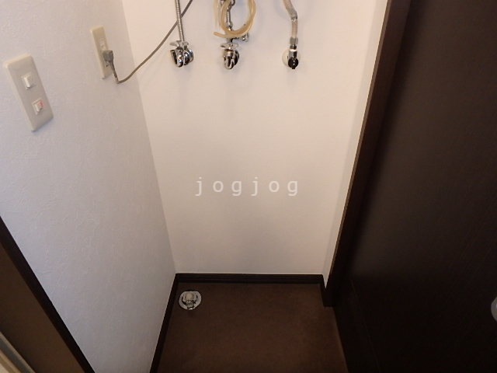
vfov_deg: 63.4
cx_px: 248
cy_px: 186
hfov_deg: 79.0
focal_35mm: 21
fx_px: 302
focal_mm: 3.7
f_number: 3.5
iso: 400
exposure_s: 1/30
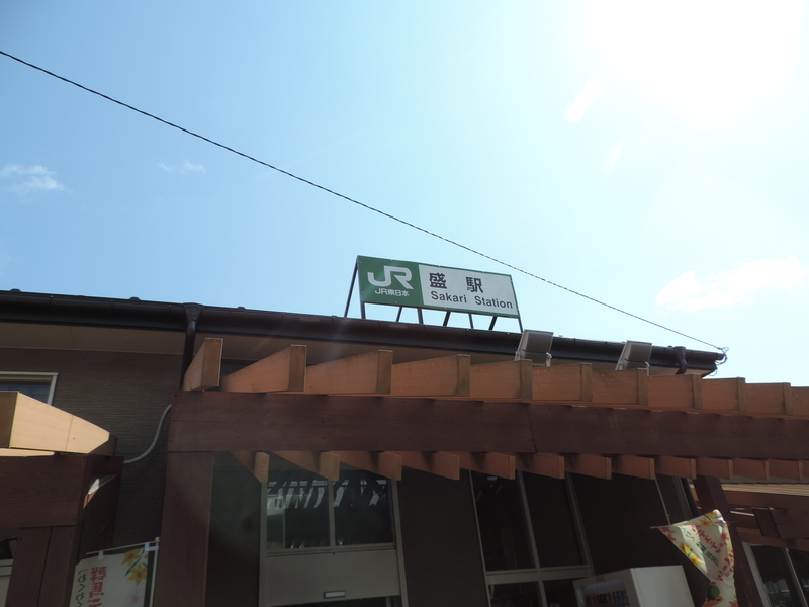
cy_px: 304
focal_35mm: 24
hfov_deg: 71.6
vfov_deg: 56.8
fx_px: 561
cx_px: 404
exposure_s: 1/1250
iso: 80
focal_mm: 4.3
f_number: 3
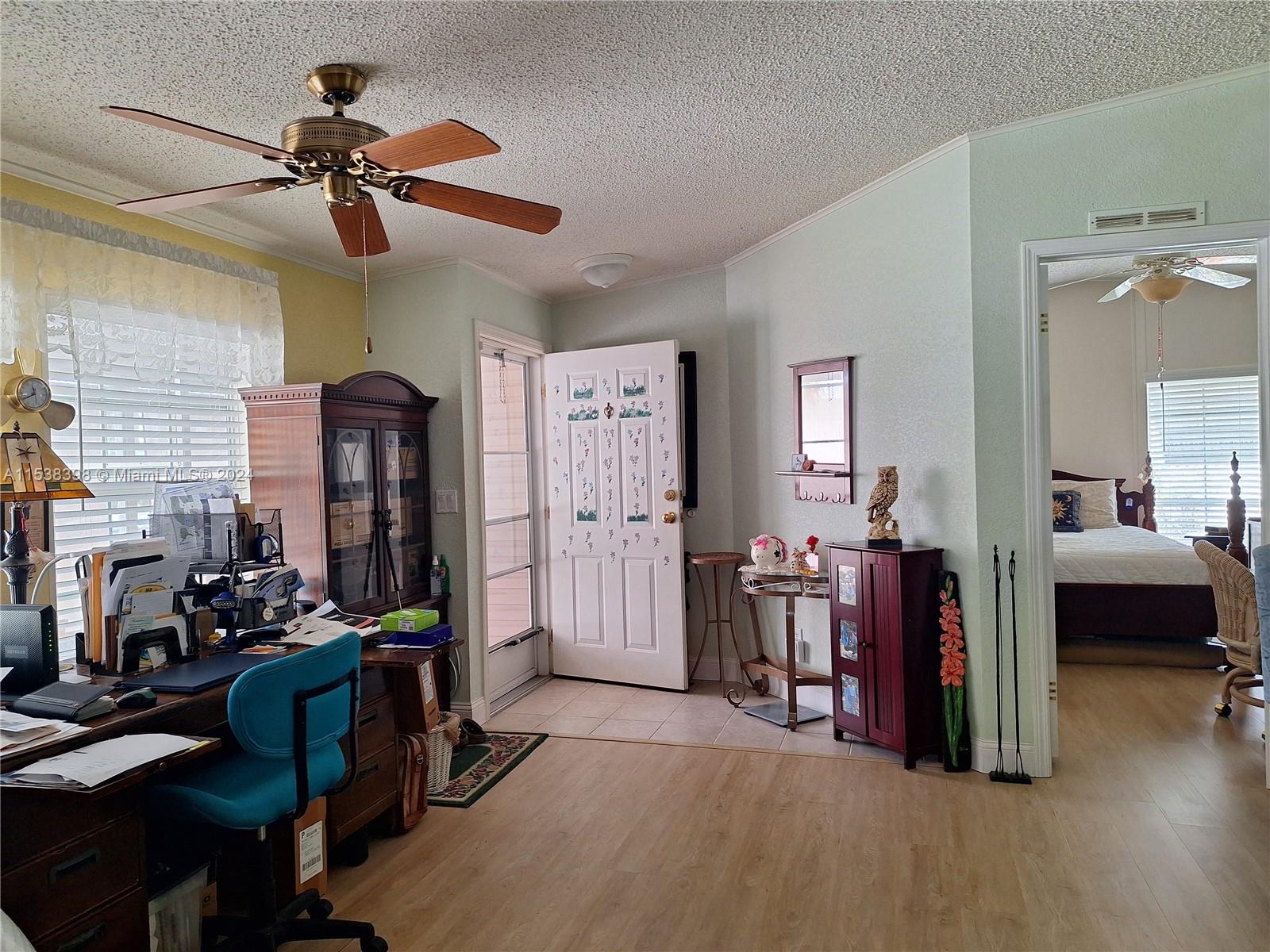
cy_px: 476
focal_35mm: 23
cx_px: 635
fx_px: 844
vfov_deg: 58.9
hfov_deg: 73.9
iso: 80
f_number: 1.8
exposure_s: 1/40
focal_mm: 5.54
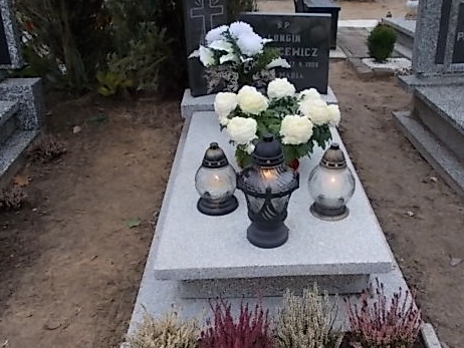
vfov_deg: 39.5
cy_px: 134
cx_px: 259
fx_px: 483
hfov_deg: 51.2
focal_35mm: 36
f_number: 3.2
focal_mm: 4.6
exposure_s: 1/80
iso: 80
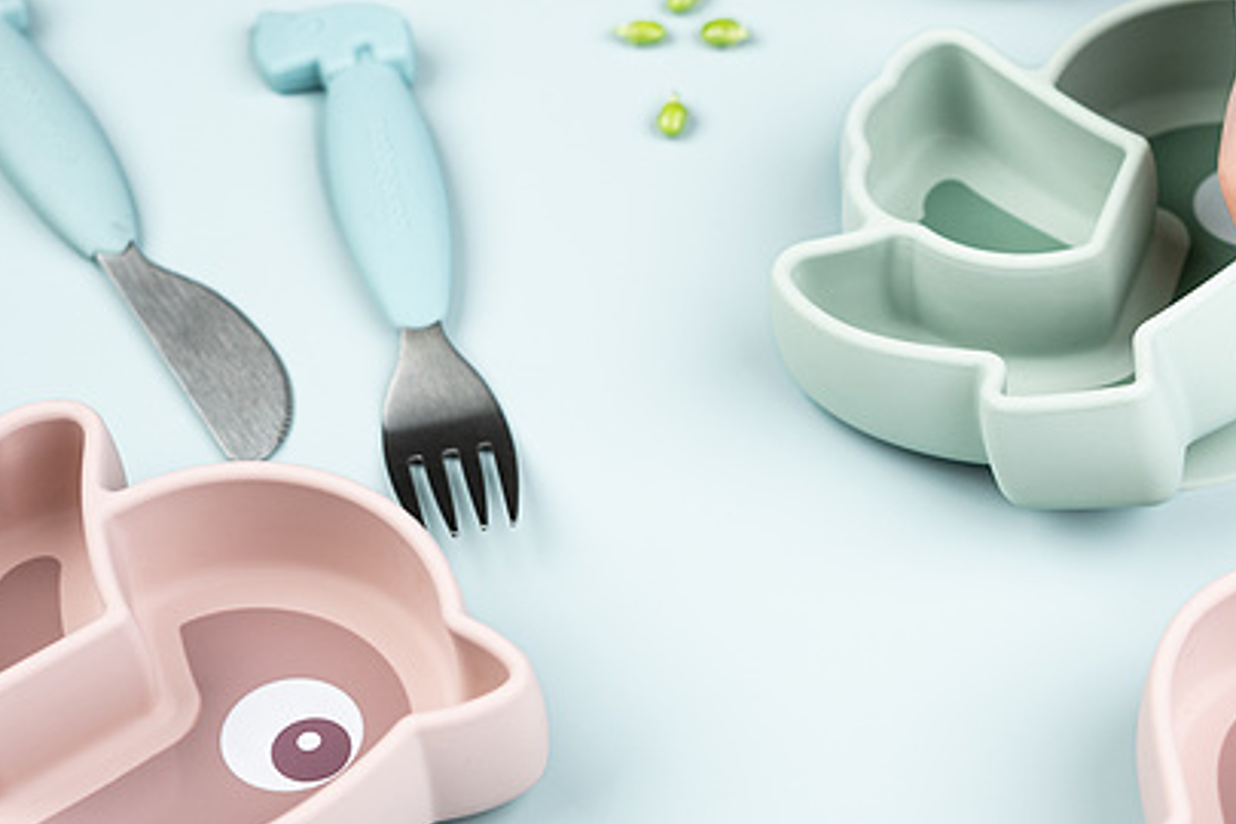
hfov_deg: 18.7
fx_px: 3673
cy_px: 412
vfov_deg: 12.8
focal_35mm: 107
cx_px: 1155
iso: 200
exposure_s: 1/160
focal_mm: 50
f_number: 4
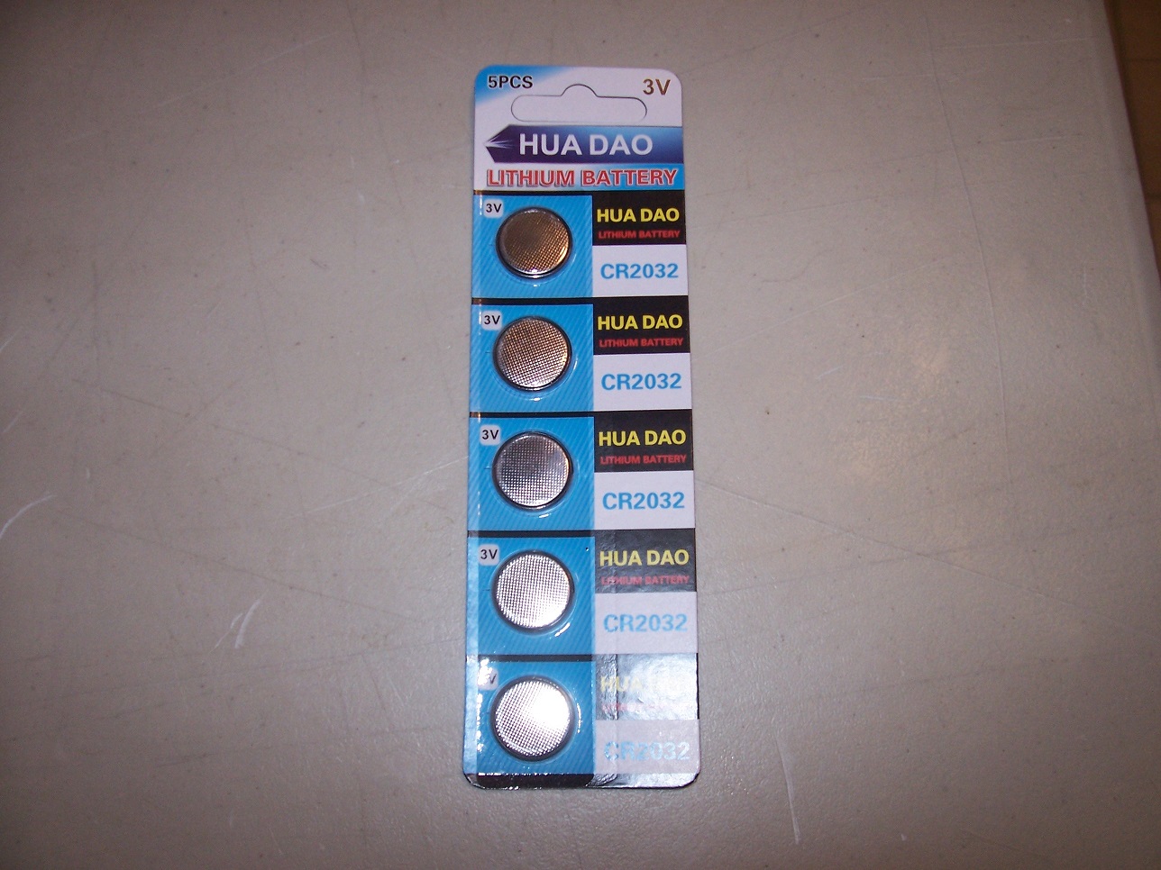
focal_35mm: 34
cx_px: 580
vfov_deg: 41.8
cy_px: 435
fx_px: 1140
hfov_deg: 54.0
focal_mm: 5.6
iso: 125
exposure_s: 1/60
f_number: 2.7
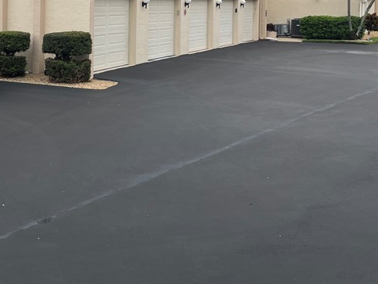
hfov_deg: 34.8
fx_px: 601
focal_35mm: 55
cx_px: 148
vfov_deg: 25.5
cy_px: 15
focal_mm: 5.1
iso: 50
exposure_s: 1/2024
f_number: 1.6
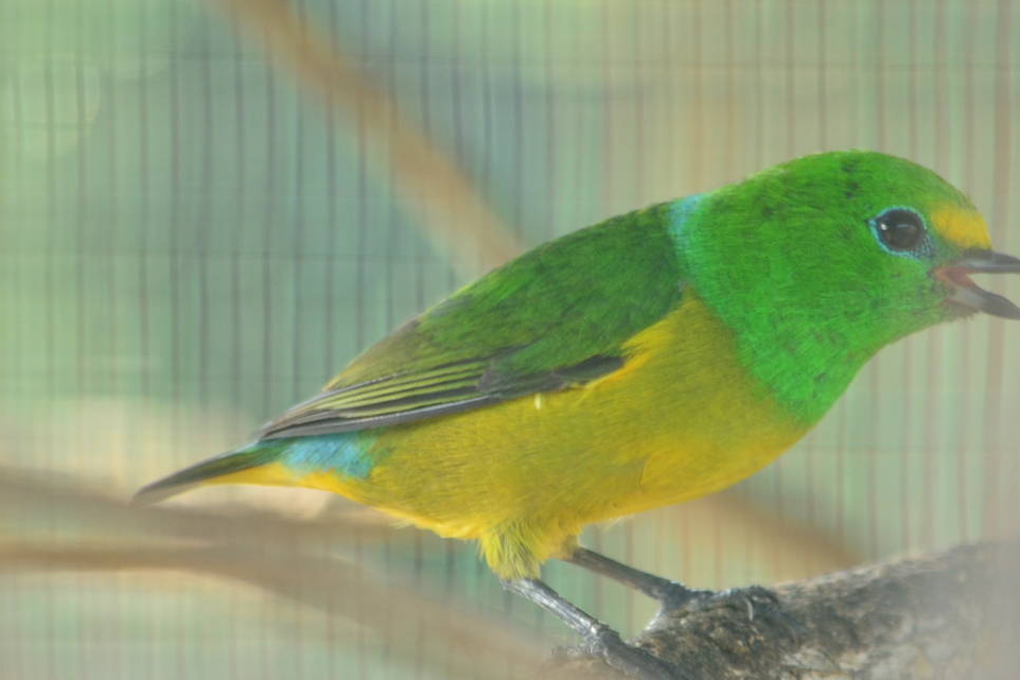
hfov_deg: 2.8
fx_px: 21160
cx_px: 678
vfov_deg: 1.8
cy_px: 521
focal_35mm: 747
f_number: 5.6
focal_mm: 300
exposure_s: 1/100
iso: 640
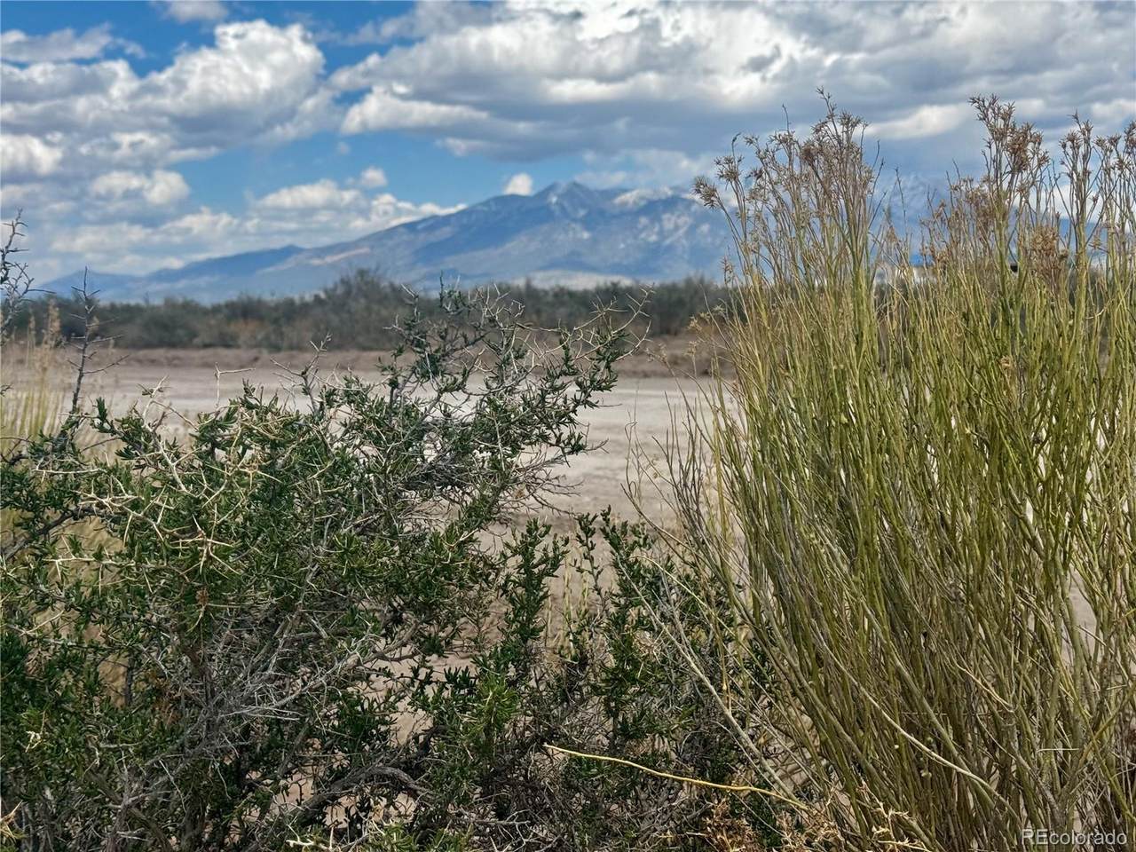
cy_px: 426
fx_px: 1575
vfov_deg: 30.3
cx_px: 568
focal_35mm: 48
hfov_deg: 39.7
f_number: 1.78
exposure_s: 1/4608
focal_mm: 6.76
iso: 64
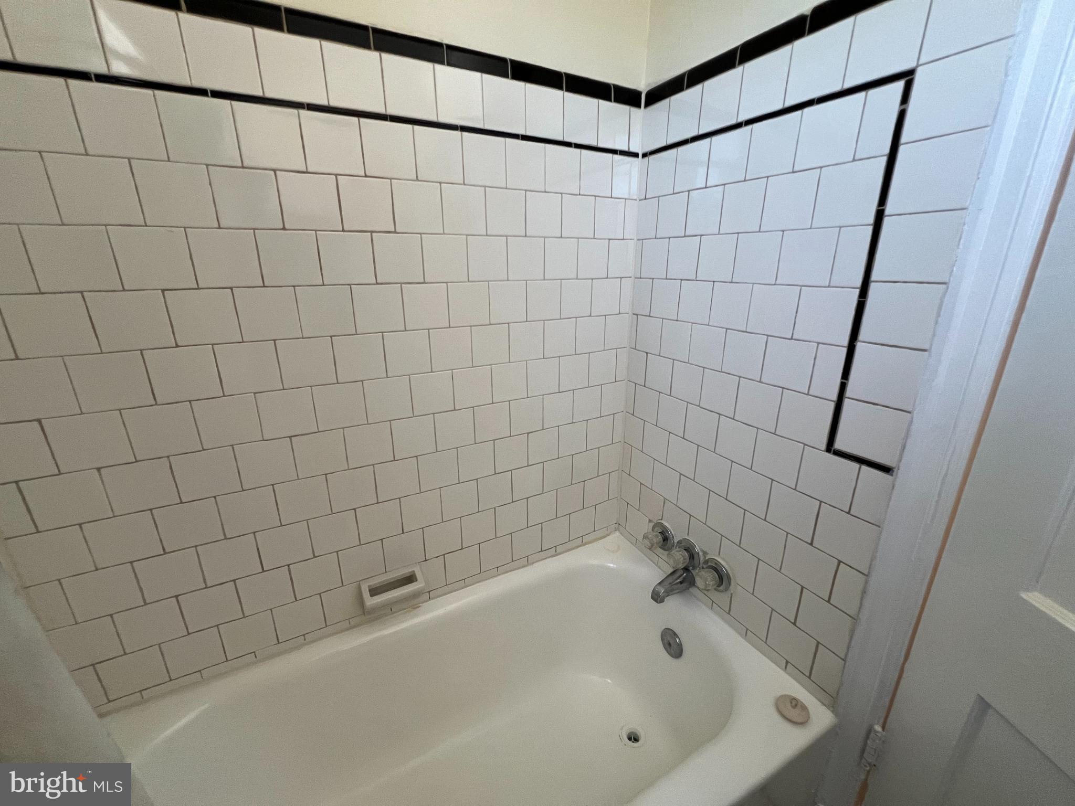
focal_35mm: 13
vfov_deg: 89.9
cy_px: 403
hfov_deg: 106.2
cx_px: 538
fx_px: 404
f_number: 1.8
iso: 200
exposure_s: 1/120
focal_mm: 1.57
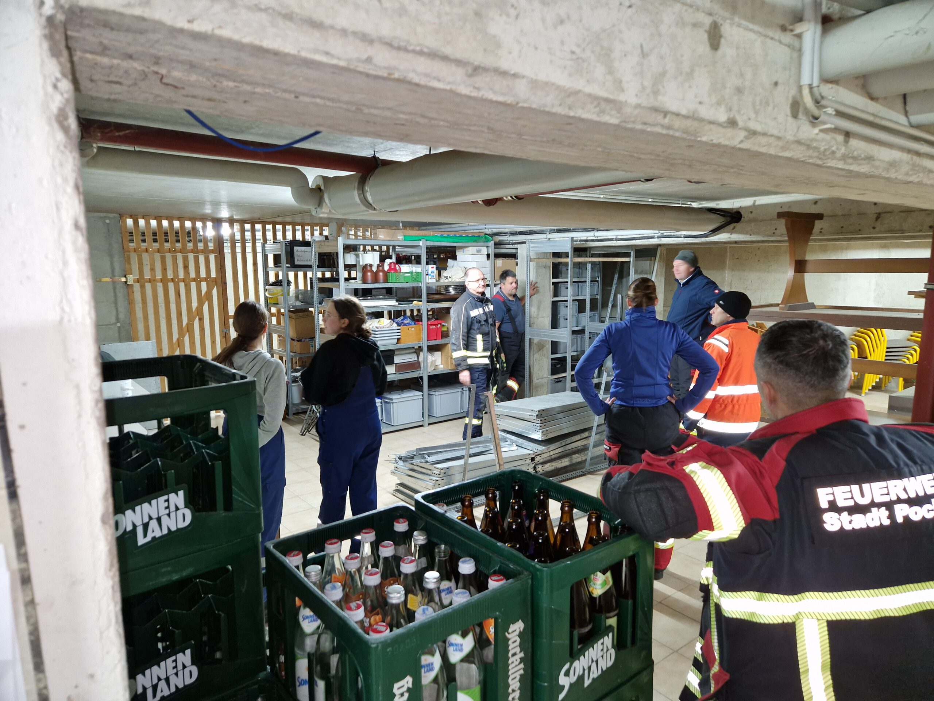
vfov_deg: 58.9
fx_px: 621
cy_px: 350
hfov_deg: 73.9
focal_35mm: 23
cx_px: 467
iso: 325
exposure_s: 1/10
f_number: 1.8
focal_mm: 5.4
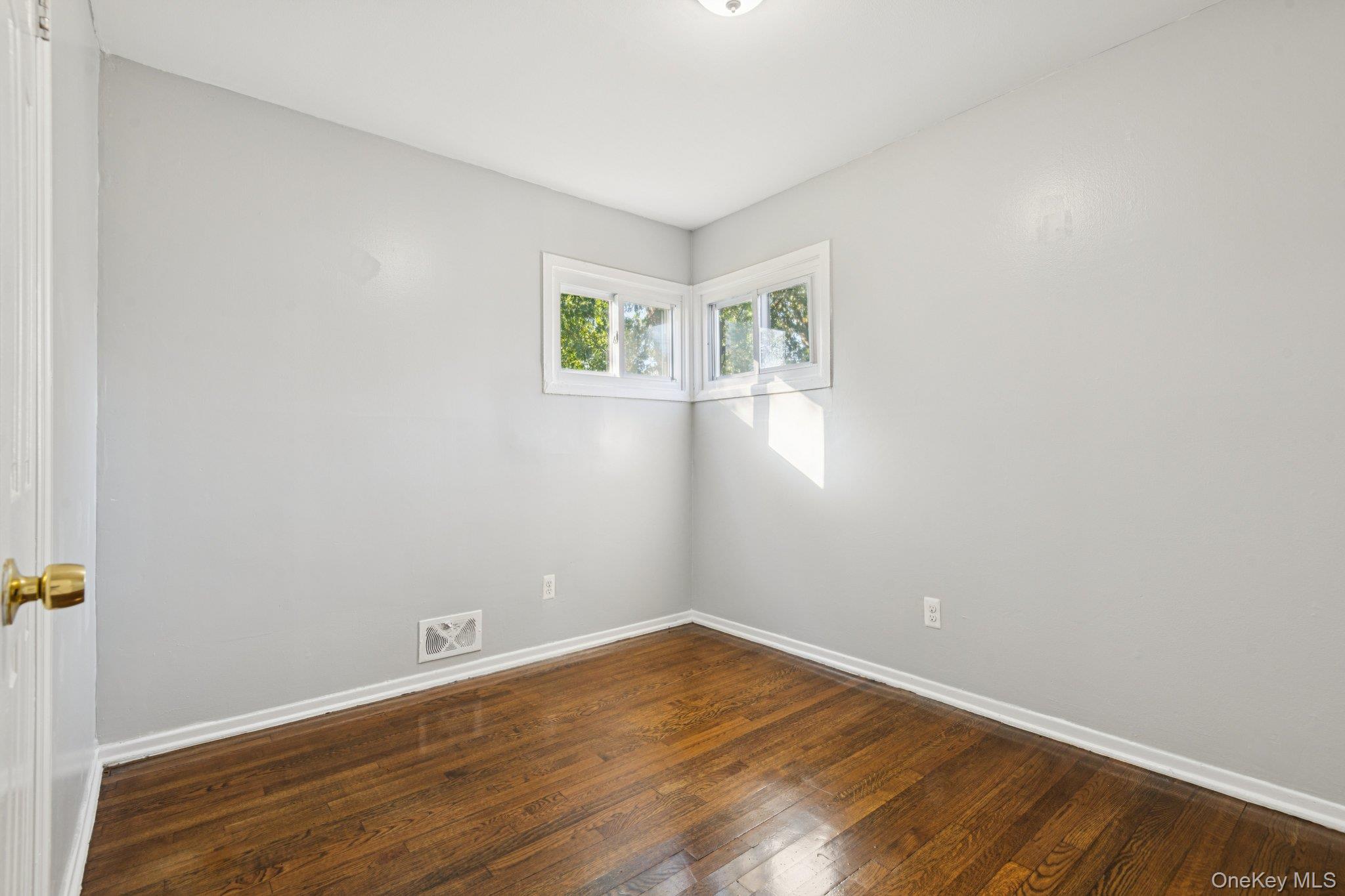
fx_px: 598
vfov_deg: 73.7
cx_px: 672
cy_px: 448
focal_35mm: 16
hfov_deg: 96.7
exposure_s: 1/8
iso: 250
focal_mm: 16
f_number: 8
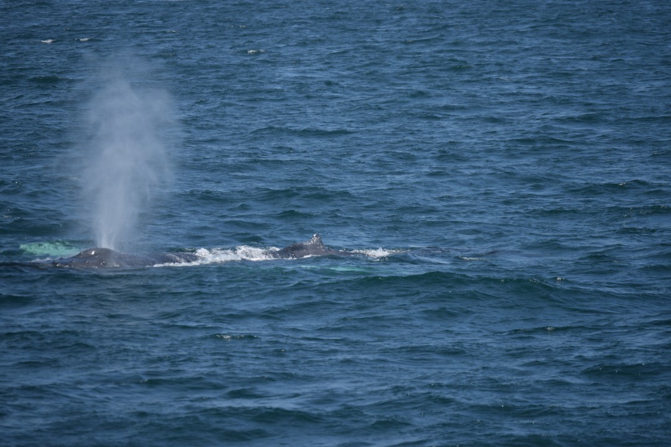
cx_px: 336
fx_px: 4892
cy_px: 224
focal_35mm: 262
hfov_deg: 7.8
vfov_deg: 5.2
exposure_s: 1/1600
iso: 200
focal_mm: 175
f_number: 5.6
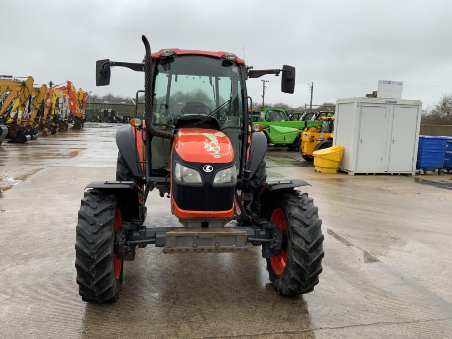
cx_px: 226
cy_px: 170
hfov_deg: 61.7
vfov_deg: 48.2
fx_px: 379
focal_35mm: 29
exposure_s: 1/242
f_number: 1.8
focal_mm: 3
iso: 16
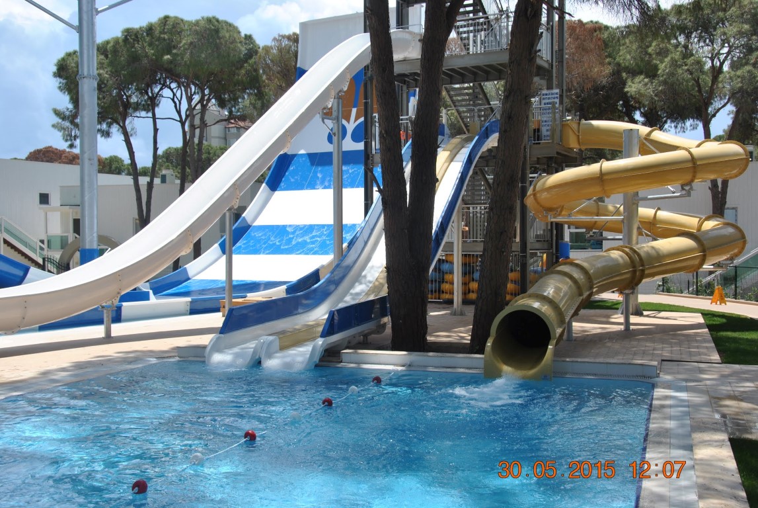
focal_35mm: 40
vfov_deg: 33.1
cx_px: 379
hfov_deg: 47.9
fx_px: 854
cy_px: 254
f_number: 8
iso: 100
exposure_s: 1/250
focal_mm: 27
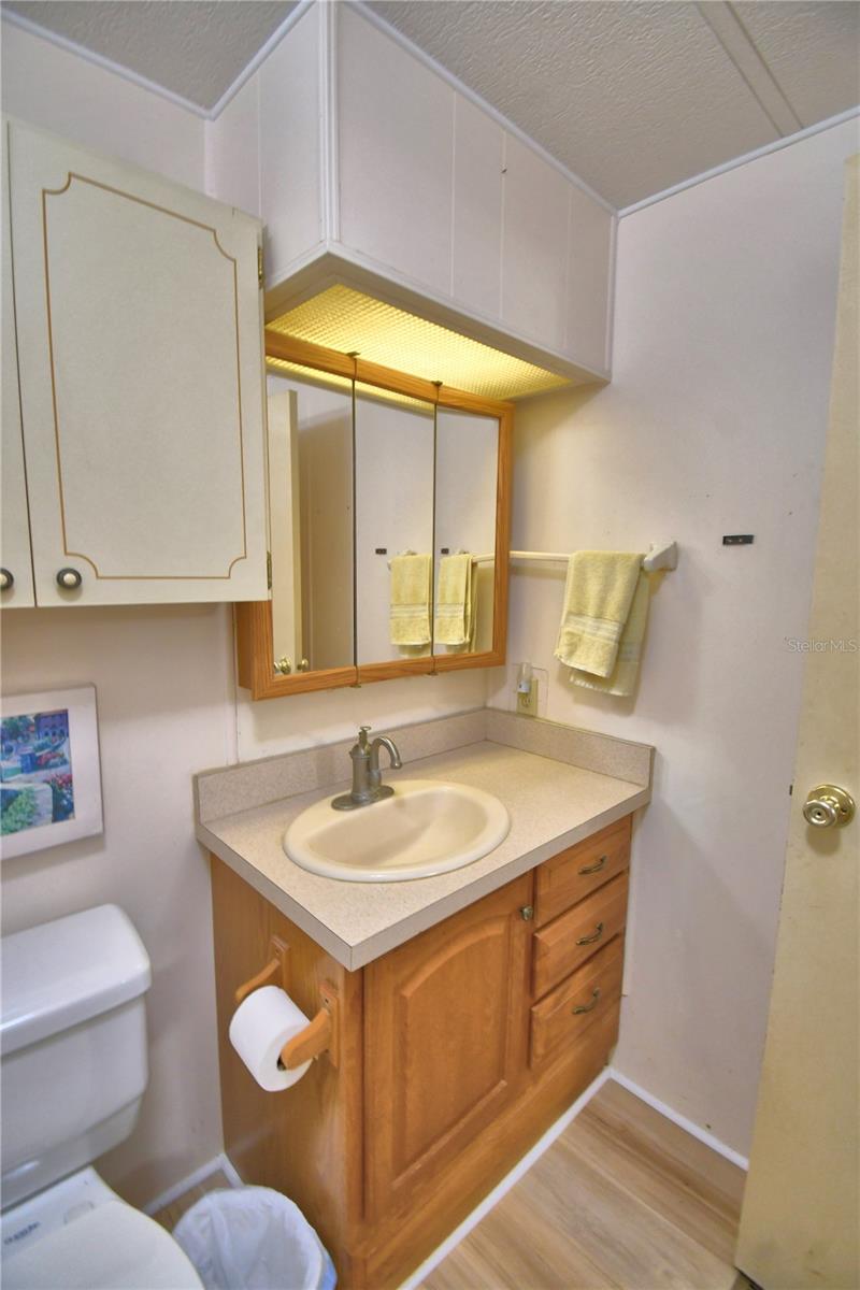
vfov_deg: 100.4
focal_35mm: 15
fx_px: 537
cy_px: 645
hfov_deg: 77.3
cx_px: 430
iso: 720
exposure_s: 1/30
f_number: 4.5
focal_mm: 10
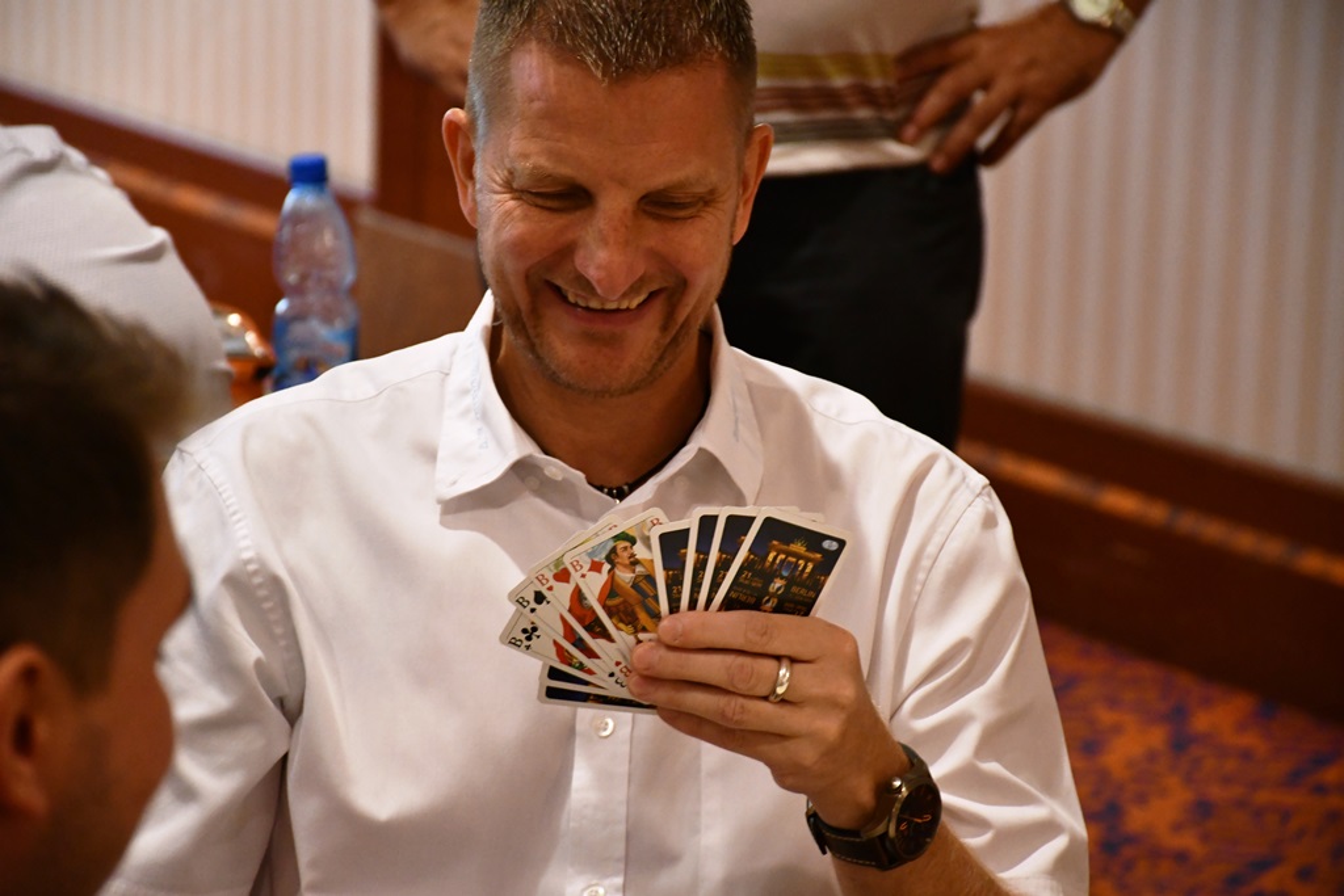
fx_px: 6496
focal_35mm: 174
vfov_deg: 7.9
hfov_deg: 11.8
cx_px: 672
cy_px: 448
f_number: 5.6
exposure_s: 1/125
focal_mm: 116
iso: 3200
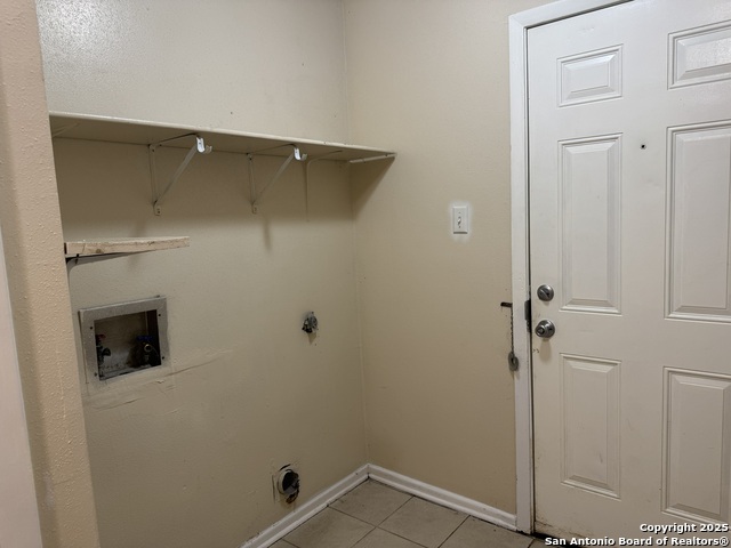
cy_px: 274
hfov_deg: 71.6
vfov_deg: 56.8
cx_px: 366
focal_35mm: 24
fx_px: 507
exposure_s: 1/60
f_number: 1.78
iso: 125
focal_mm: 6.76
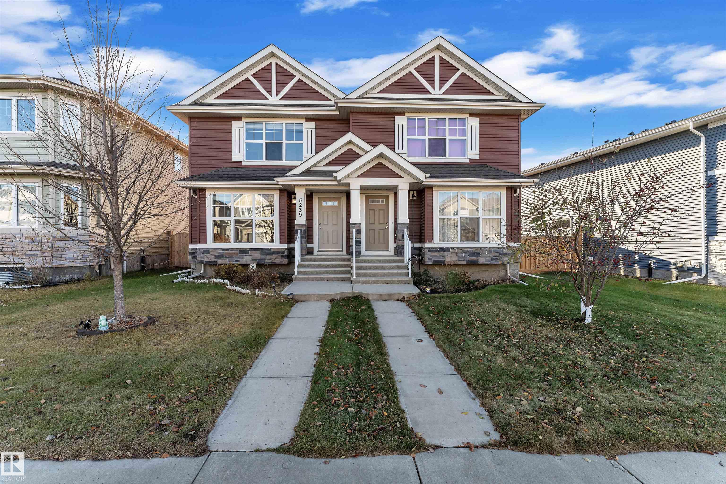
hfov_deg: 104.3
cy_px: 242
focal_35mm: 14
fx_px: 282
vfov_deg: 81.2
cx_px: 363
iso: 320
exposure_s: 1/320
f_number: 6.3
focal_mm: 14
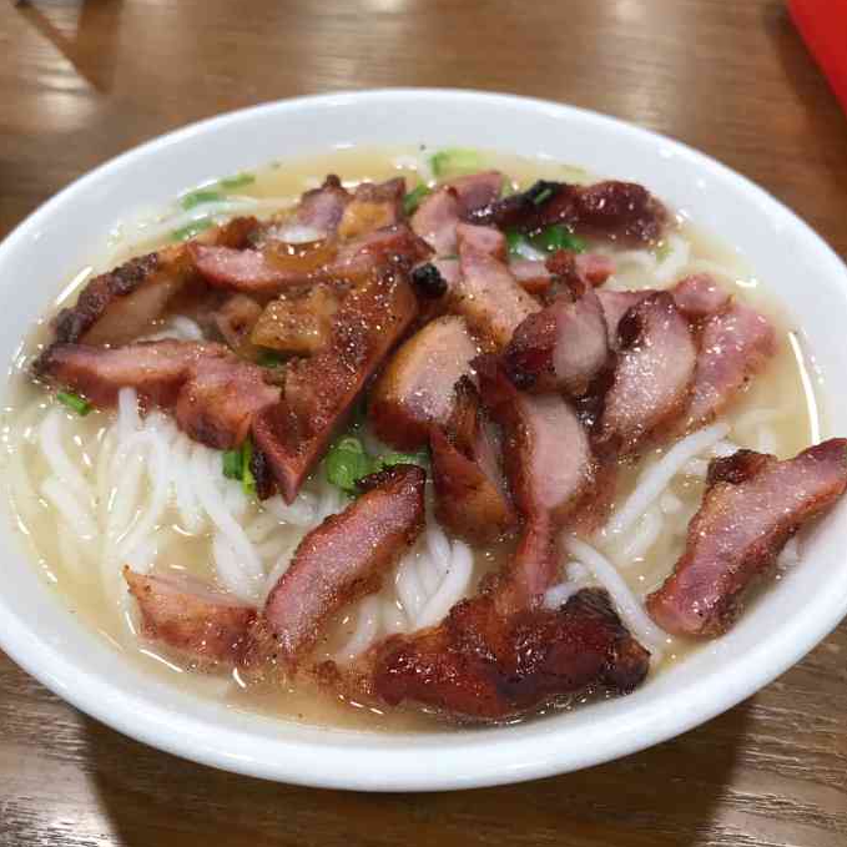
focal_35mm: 34
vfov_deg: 48.4
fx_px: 941
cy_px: 417
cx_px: 414
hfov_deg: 48.4
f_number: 1.8
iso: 32
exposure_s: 1/33
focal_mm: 3.99
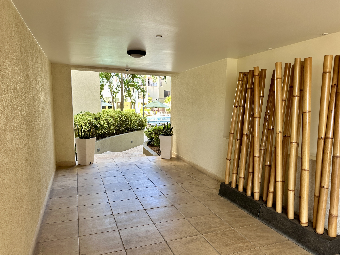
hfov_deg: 71.6
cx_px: 170
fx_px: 236
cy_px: 128
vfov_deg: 56.8
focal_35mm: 24
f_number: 1.78
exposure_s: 1/161
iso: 80
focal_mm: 6.86
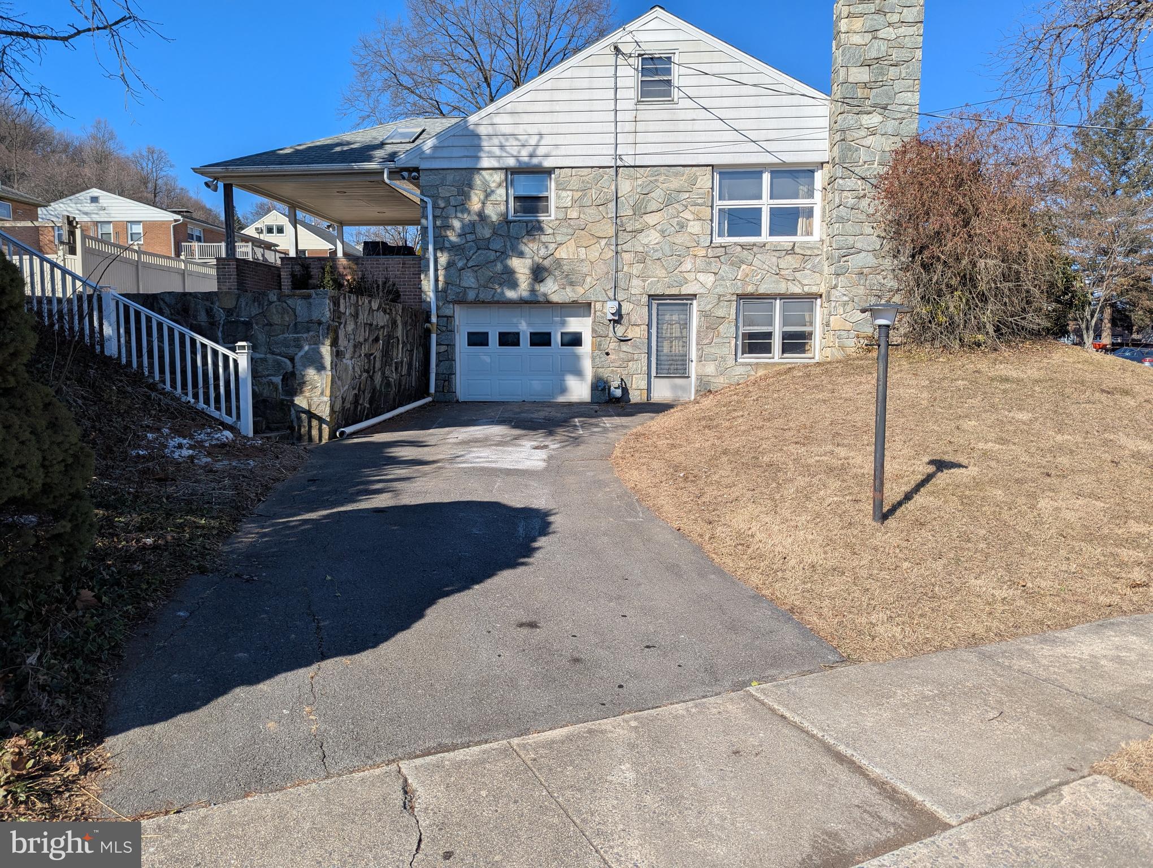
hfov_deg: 71.5
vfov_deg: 56.9
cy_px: 434
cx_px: 576
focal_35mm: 24
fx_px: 801
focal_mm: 6.81
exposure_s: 1/2179
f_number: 1.85
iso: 41
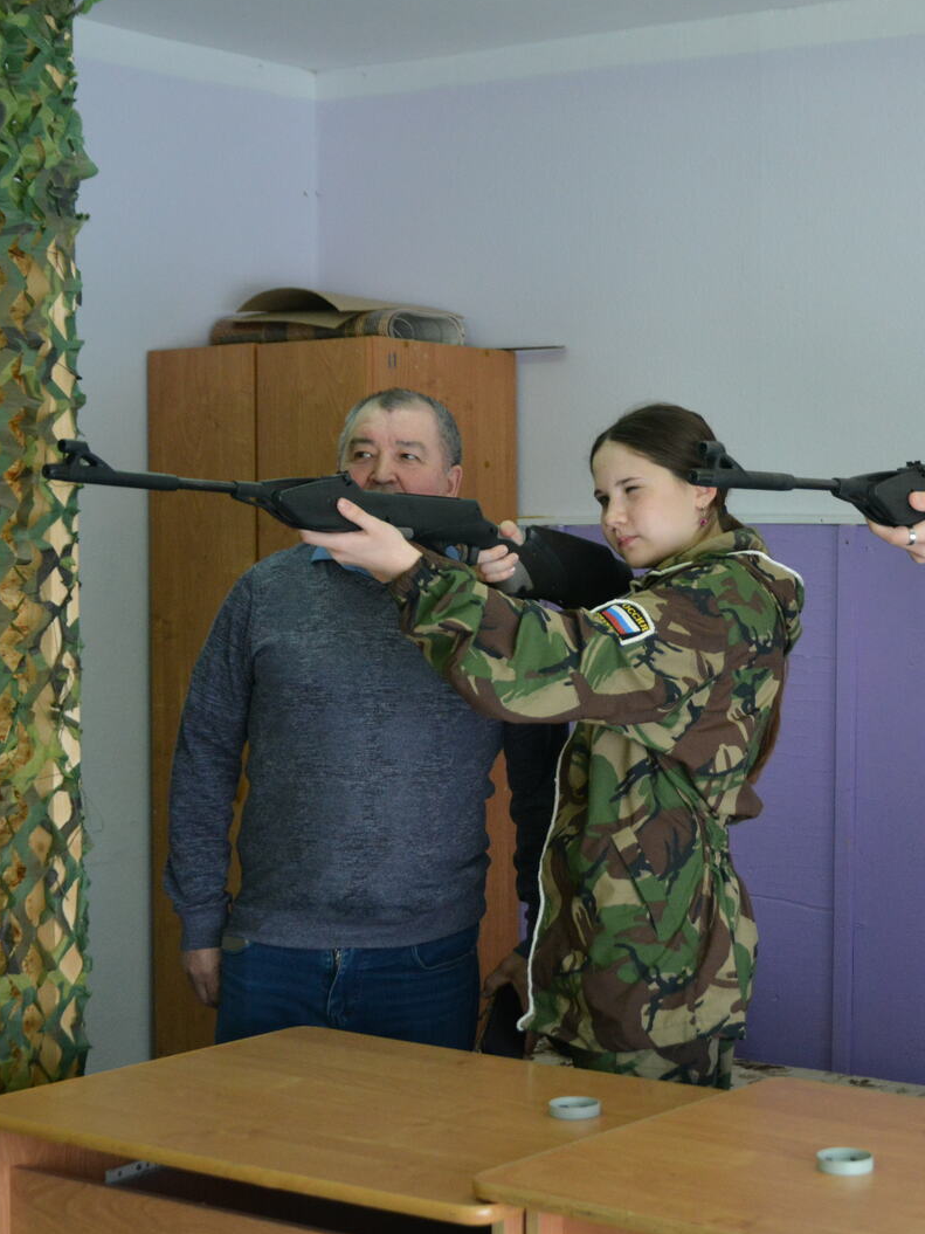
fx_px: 2495
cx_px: 700
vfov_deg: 27.8
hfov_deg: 20.8
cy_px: 616
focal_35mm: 70
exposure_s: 1/250
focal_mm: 32
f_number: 4.2
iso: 1600
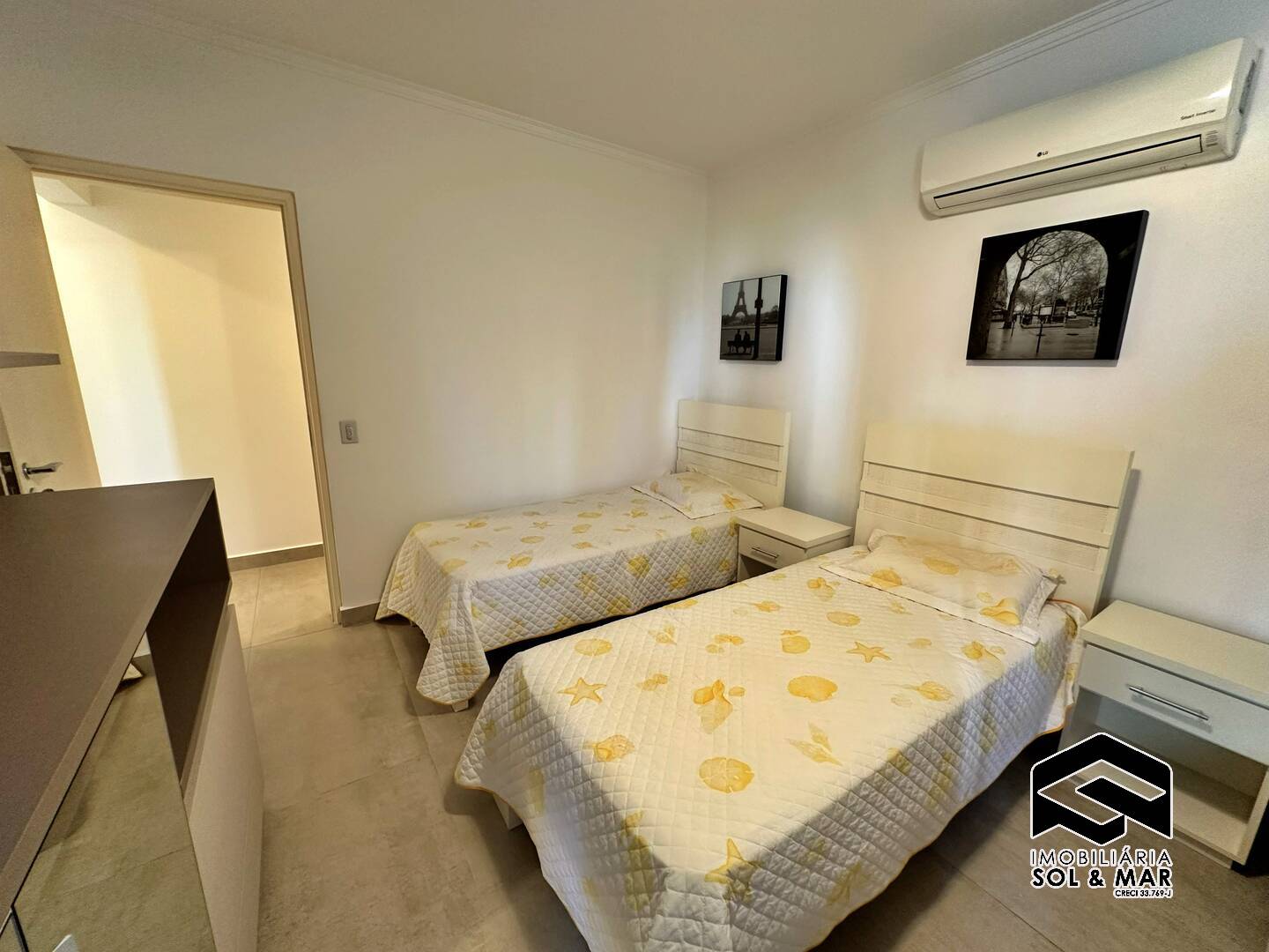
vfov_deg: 85.7
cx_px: 634
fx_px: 513
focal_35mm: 14
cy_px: 476
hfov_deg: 102.1
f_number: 2.2
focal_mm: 2.22
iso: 200
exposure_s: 1/60
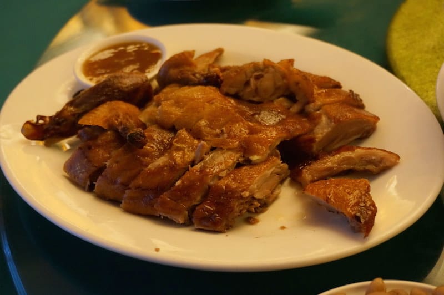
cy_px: 148
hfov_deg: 36.0
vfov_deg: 24.4
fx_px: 684
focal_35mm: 56
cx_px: 222
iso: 2000
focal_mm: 37
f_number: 5.6
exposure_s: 1/60
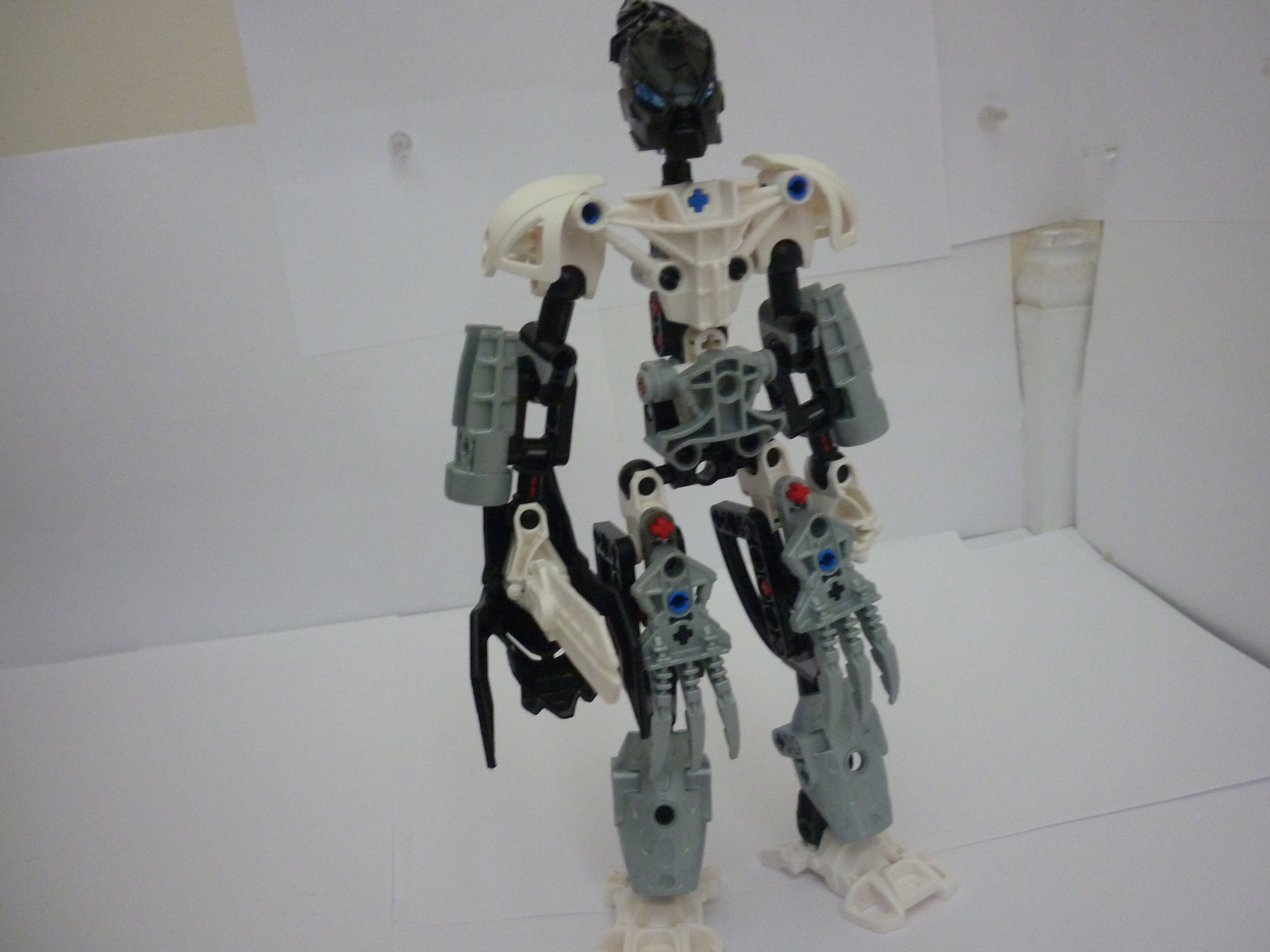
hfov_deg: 55.4
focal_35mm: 33
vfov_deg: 42.9
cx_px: 635
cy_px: 476
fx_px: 1211
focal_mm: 5.5
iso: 400
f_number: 2.8
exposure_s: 1/10
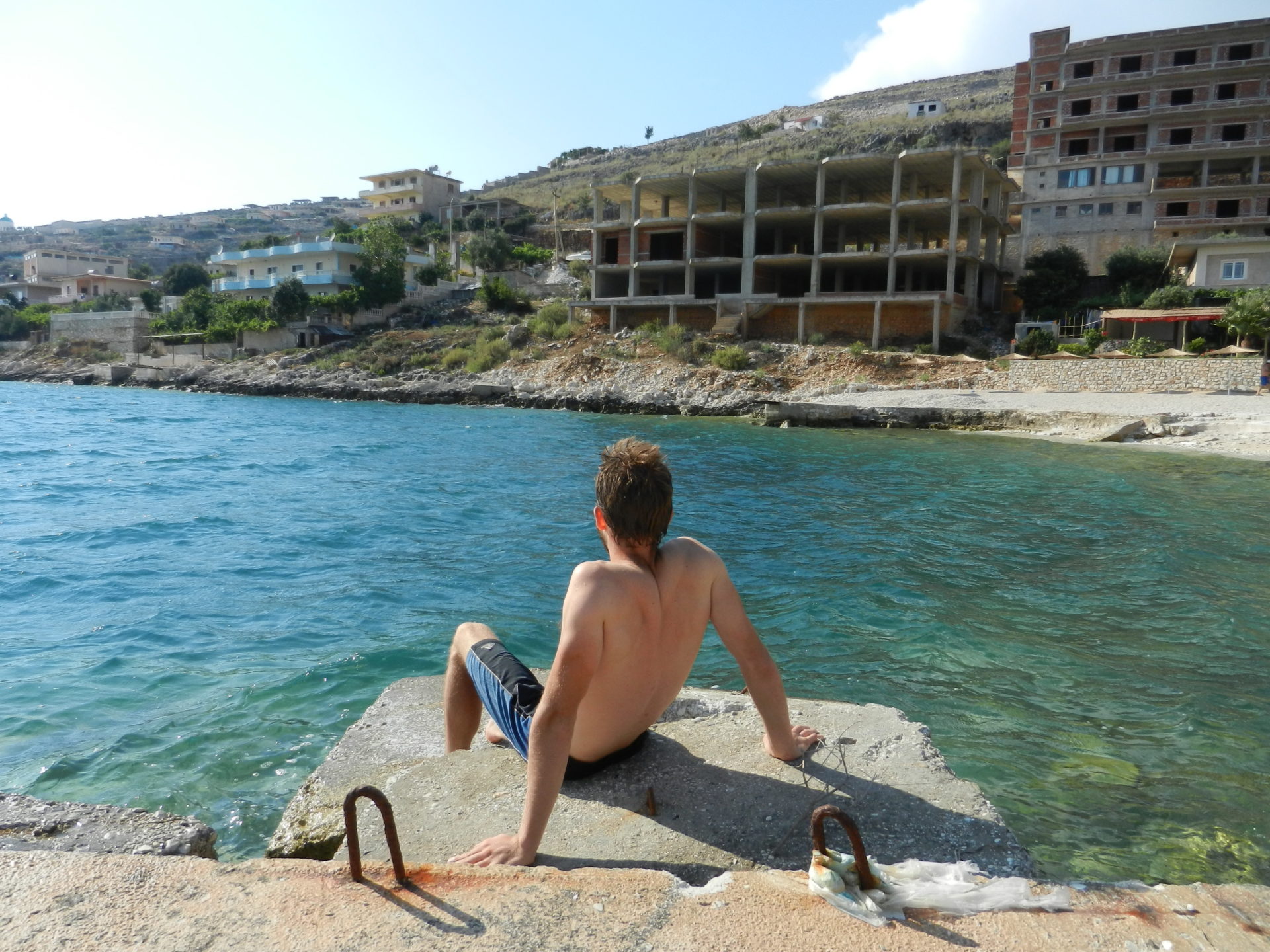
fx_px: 917
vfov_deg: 54.9
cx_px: 635
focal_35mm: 25
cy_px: 476
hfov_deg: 69.4
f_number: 3.5
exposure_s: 1/1600
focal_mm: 4.5
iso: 160
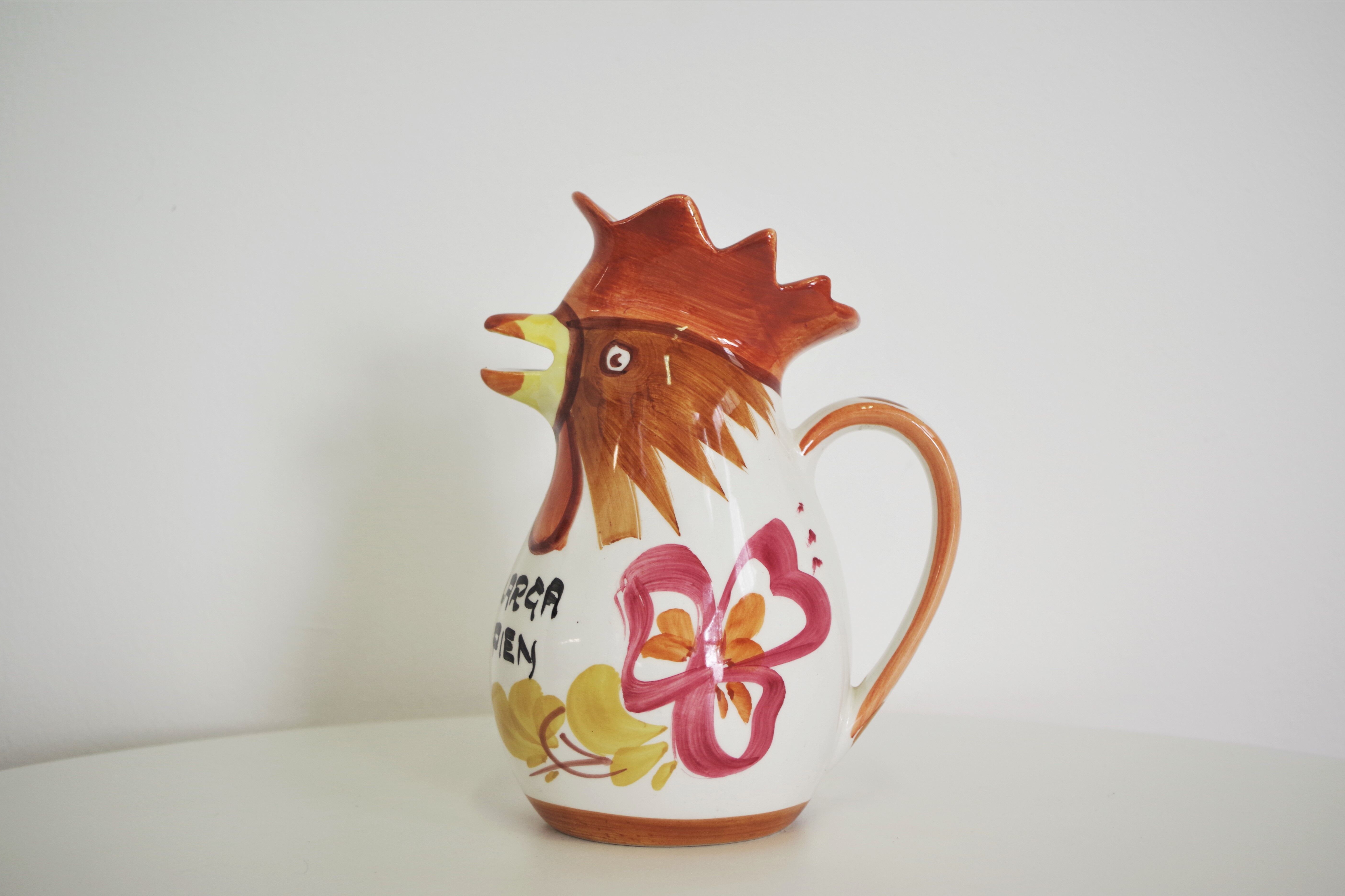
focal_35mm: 47
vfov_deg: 28.6
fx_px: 1756
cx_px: 680
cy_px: 458
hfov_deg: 41.9
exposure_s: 1/60
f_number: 4
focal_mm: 30.63
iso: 200
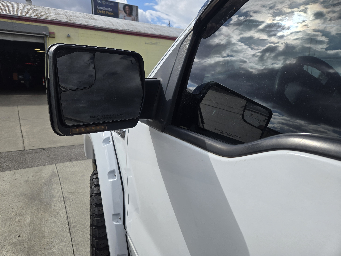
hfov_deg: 73.9
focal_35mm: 23
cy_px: 128
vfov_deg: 58.9
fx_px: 227
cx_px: 170
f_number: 1.8
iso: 25
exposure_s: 1/1864
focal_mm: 5.4
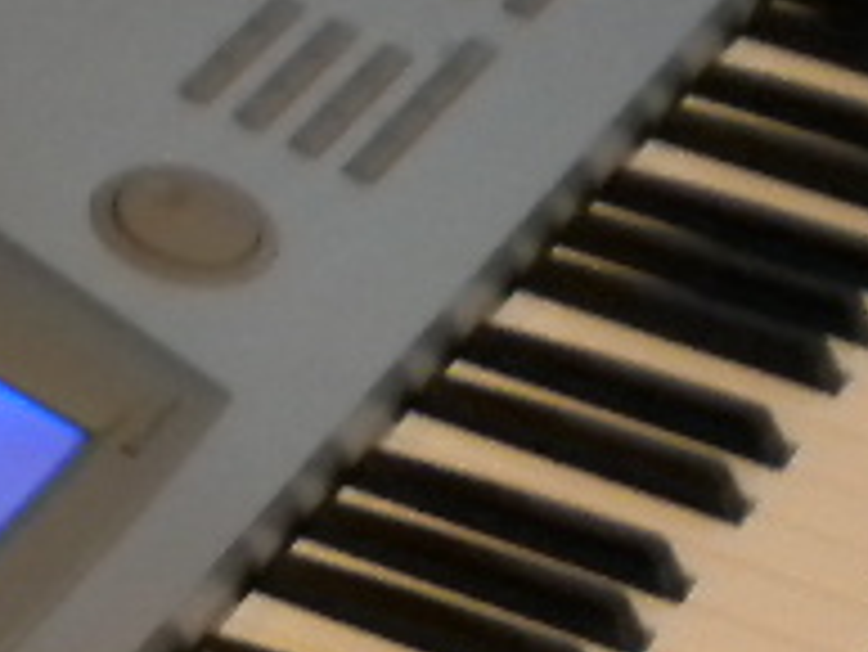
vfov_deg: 7.8
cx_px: -117
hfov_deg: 10.5
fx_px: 4667
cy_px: 1142
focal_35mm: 186
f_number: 3.1
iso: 400
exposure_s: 1/56
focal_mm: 6.3
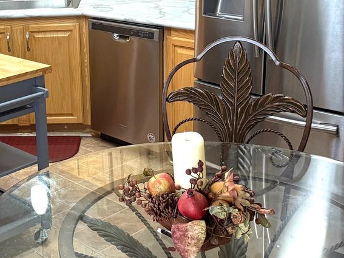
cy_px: 63
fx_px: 606
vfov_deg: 23.8
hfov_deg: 30.3
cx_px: 36
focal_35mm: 61
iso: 400
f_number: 1.78
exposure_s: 1/60
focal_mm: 6.76
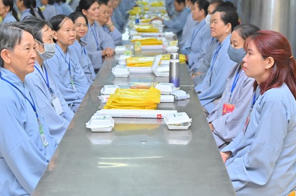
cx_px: 143
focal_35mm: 65
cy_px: 77
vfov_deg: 20.8
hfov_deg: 31.0
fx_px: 534
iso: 640
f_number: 3.2
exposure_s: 1/160
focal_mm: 48
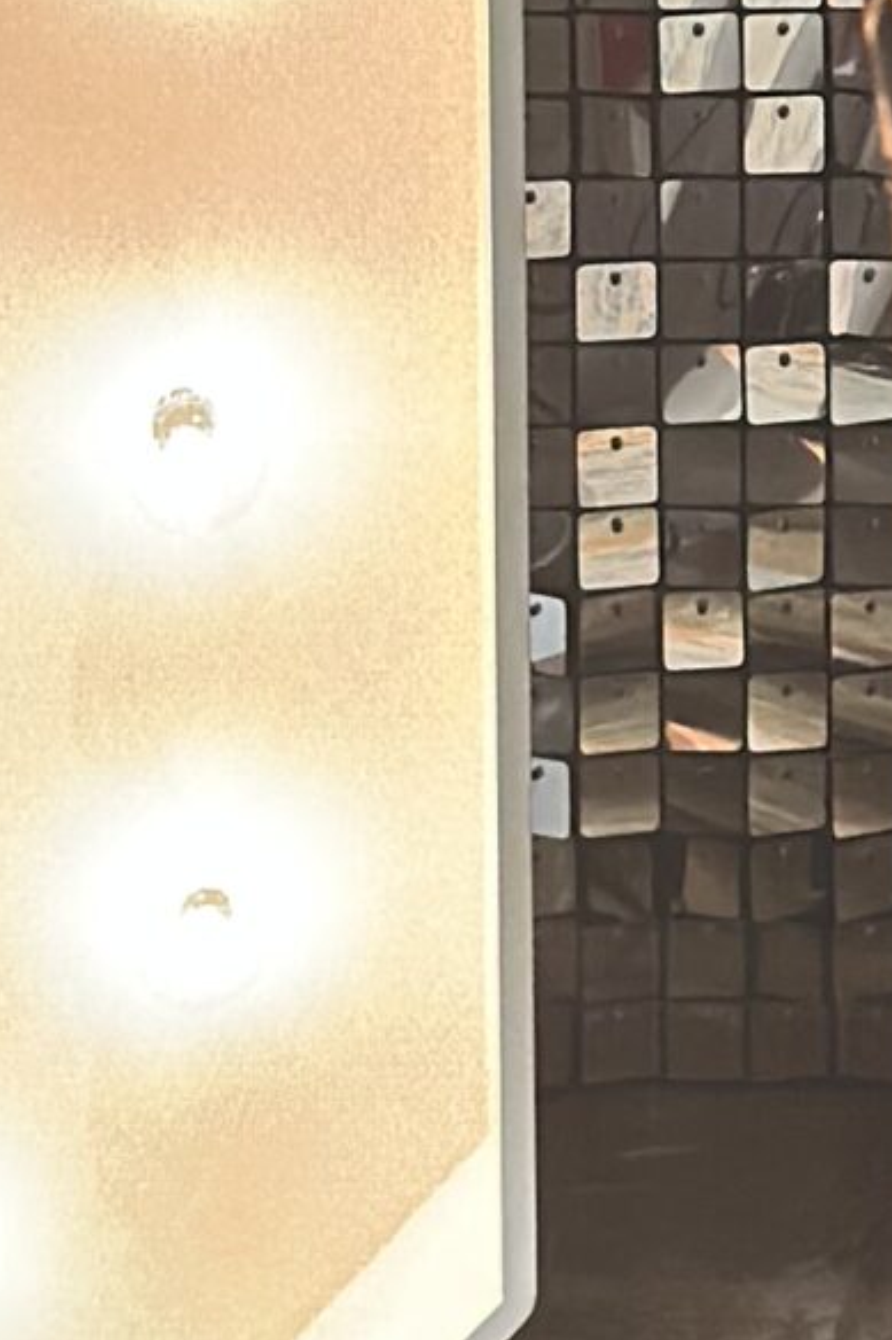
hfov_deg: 6.1
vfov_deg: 8.8
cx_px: 1834
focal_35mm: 219
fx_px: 8144
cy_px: -1482
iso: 400
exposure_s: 1/40
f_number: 1.78
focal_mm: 6.86
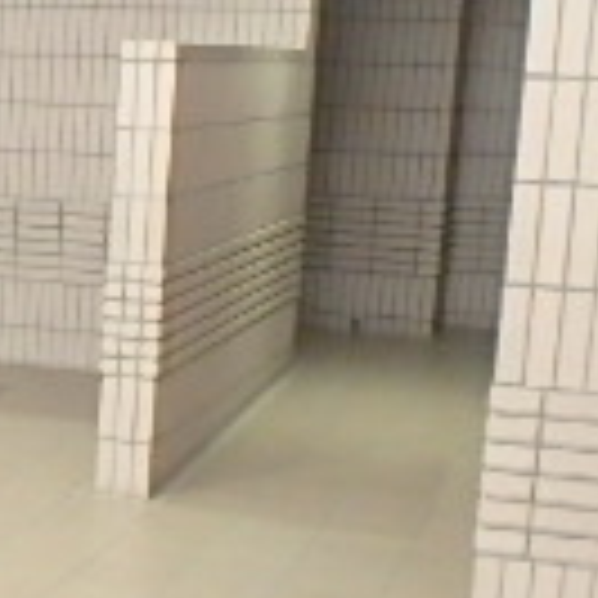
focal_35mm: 89
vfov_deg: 19.3
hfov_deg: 18.3
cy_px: 463
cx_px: -157
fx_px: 1739
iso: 640
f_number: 3.5
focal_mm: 3.7
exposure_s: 1/30
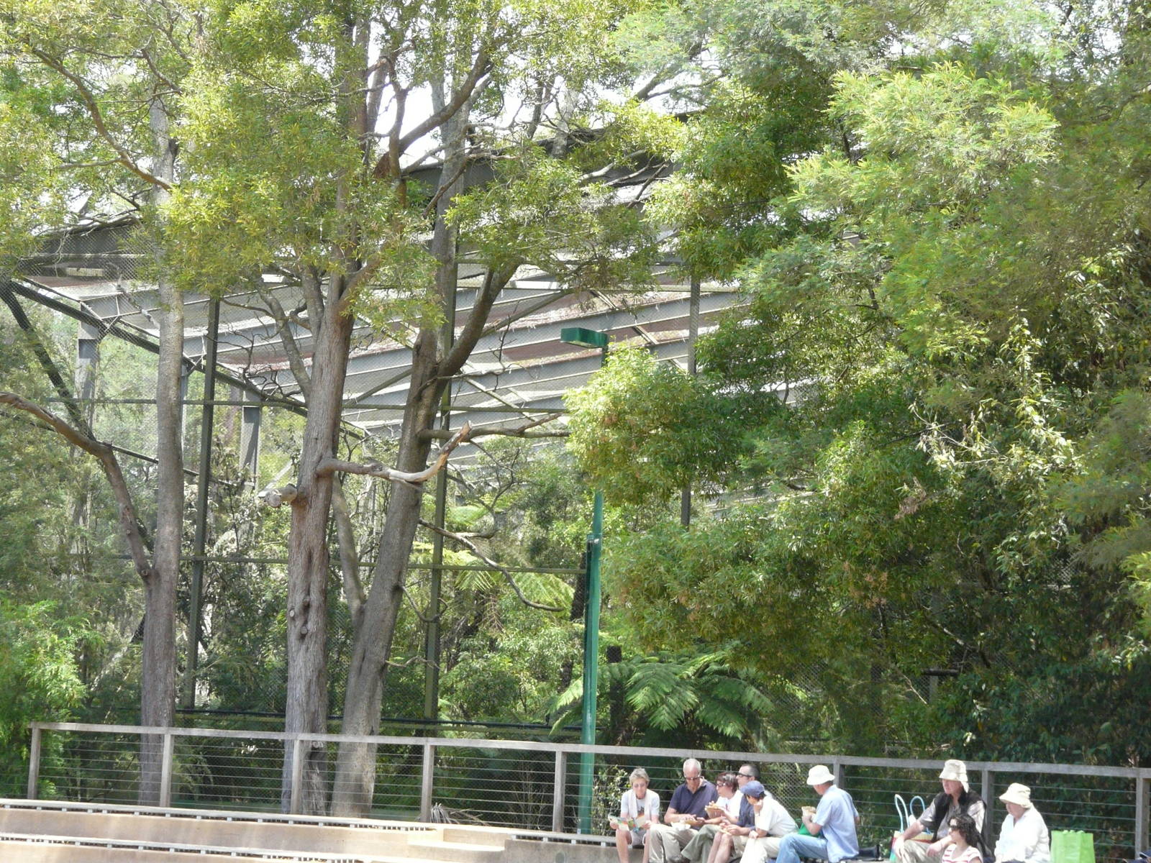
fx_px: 2826
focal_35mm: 85
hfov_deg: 23.0
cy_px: 432
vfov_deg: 17.4
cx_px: 576
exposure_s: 1/200
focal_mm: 14
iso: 250
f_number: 3.6
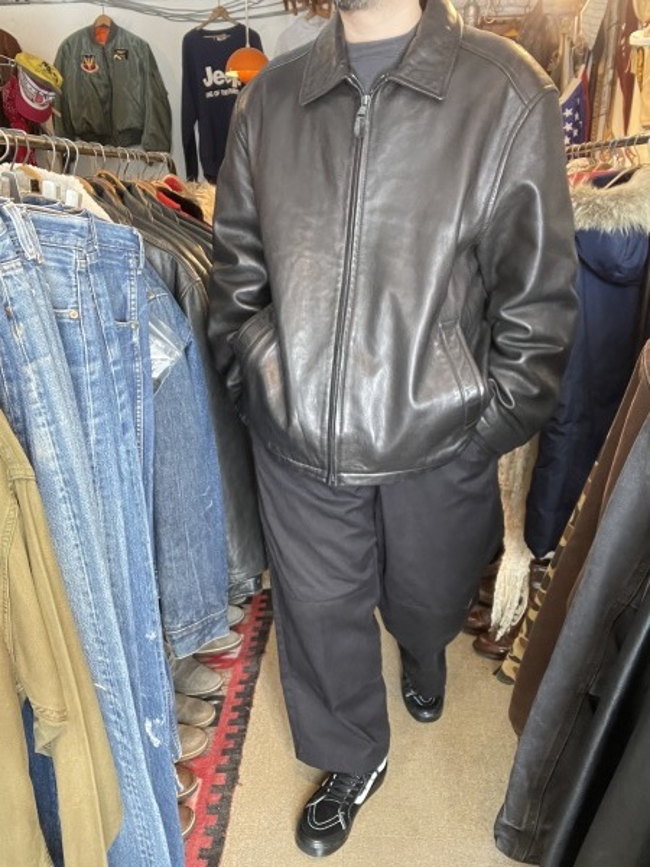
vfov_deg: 60.0
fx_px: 751
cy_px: 434
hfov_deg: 46.8
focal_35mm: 30
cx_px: 325
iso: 400
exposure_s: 1/56
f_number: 2.2
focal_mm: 2.71
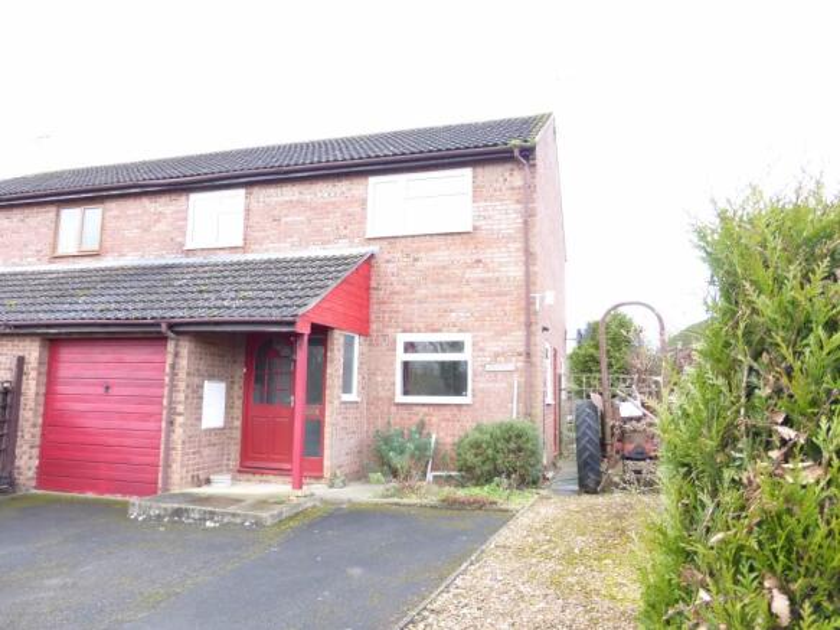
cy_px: 315
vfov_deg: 56.8
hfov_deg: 71.6
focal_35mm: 24
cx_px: 420
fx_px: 582
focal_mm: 4.3
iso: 125
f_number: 3.3
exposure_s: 1/60
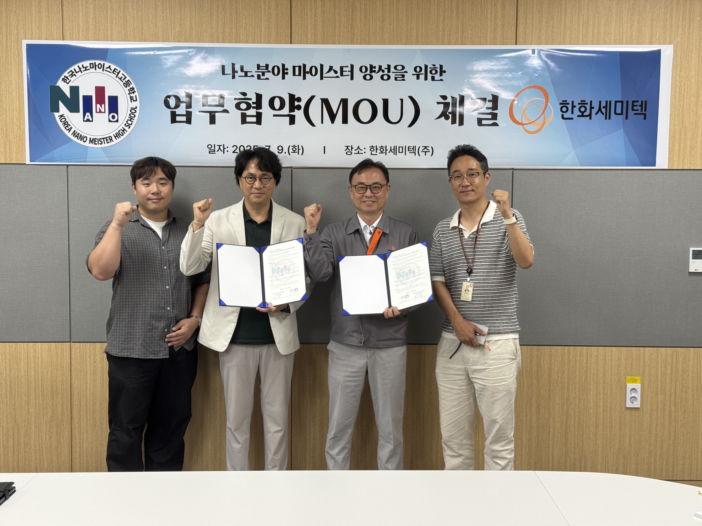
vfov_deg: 30.3
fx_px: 973
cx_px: 351
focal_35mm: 48
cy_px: 263
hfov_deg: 39.7
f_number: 1.78
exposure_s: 1/120
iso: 100
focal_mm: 6.76
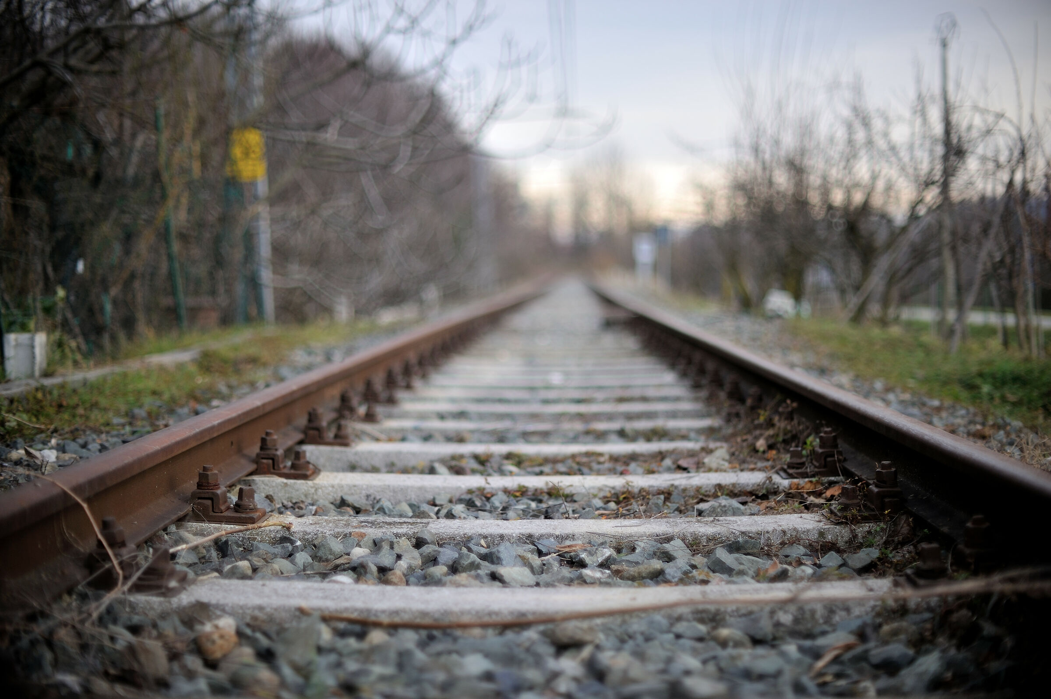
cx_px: 526
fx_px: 1459
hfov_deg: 39.6
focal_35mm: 50
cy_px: 350
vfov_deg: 27.0
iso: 200
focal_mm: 50
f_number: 1.2
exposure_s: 1/2000
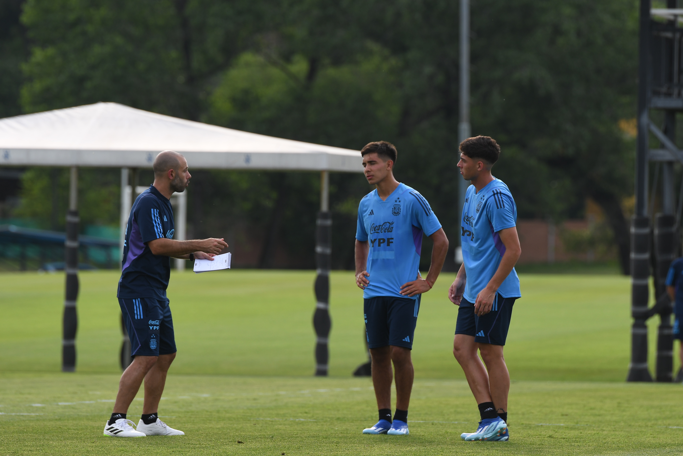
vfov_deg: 3.9
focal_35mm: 353
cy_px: 250
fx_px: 6697
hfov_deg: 5.8
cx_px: 392
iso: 200
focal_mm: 200
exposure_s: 1/1000
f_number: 4
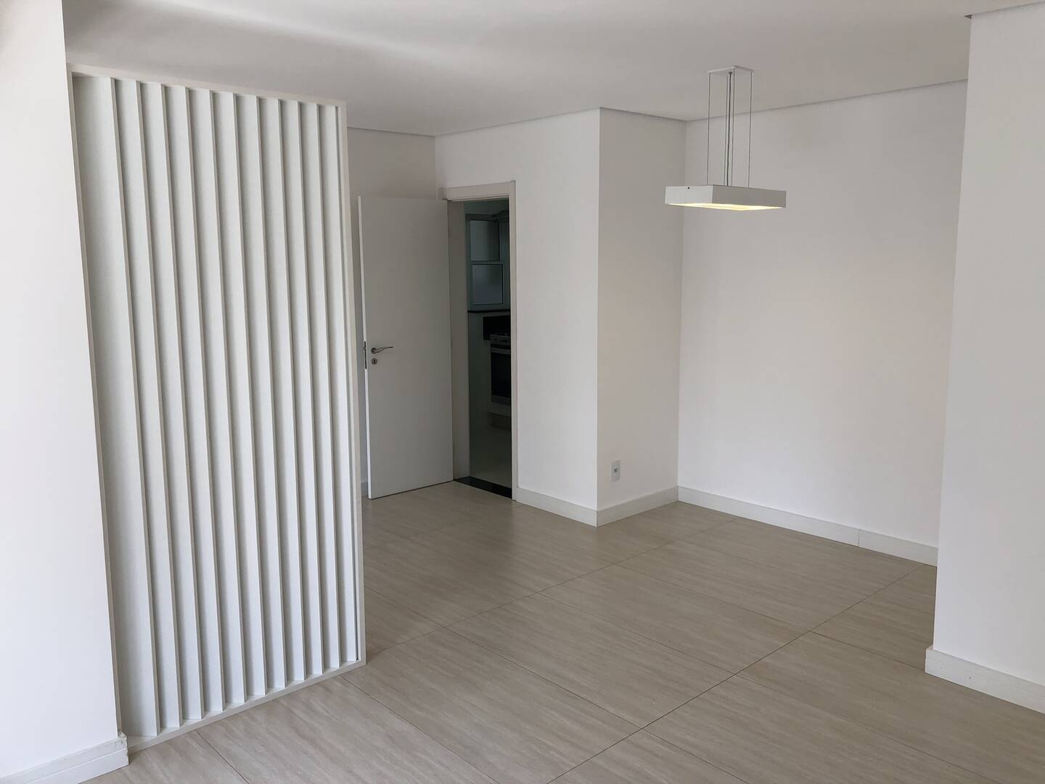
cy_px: 392
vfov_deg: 49.7
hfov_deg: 63.4
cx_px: 522
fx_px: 845
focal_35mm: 28
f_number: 1.8
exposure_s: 1/262
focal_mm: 4
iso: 20
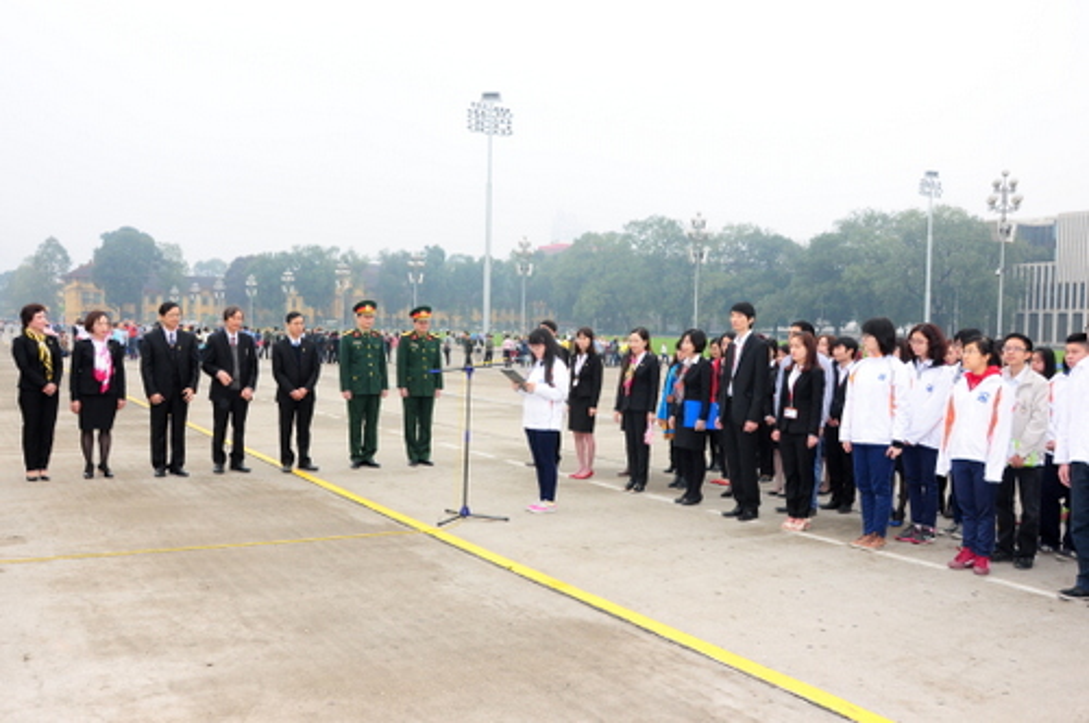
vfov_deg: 41.6
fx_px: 952
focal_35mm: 32
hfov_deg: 59.6
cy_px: 362
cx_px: 544
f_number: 8
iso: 640
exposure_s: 1/160
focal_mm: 21
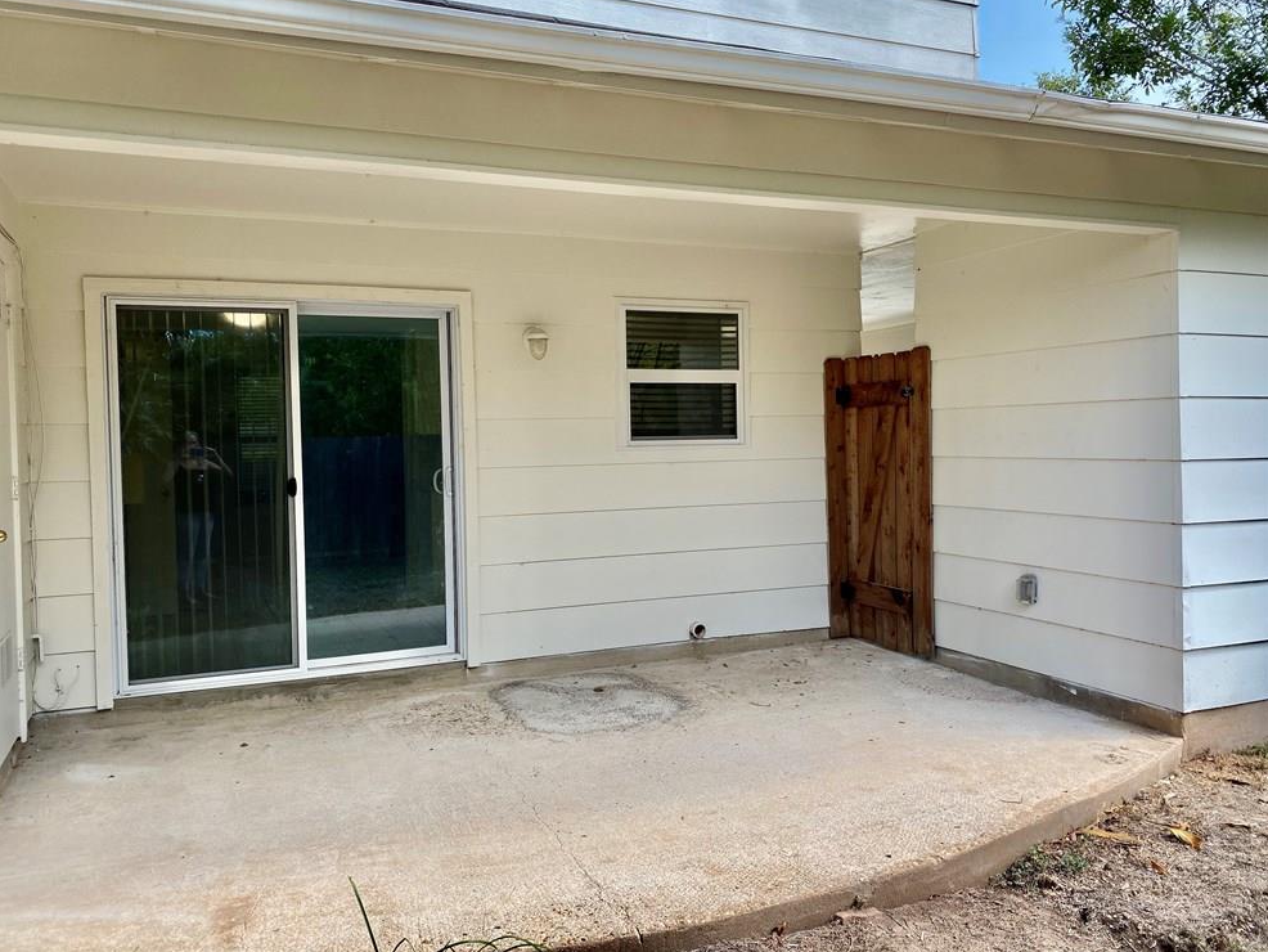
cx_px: 615
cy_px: 463
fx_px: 989
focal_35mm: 27
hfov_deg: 65.3
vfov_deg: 51.4
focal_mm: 4.25
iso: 32
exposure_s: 1/620
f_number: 1.8
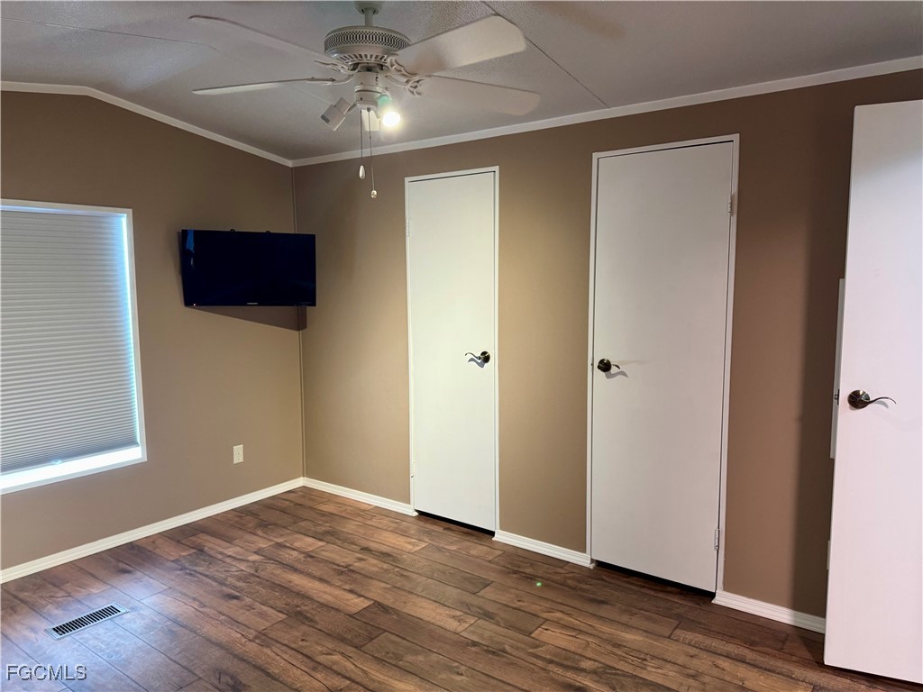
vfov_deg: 56.8
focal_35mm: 24
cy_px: 346
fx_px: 640
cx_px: 462
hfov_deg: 71.6
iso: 320
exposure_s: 1/60
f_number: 1.78
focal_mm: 6.76
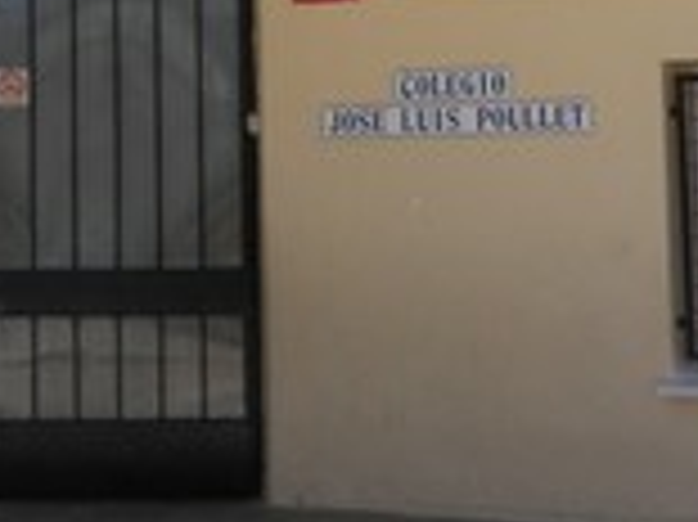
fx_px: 3002
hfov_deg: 13.1
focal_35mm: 149
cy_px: -306
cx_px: -27
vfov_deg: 9.6
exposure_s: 1/200
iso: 64
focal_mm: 6.3
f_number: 5.6
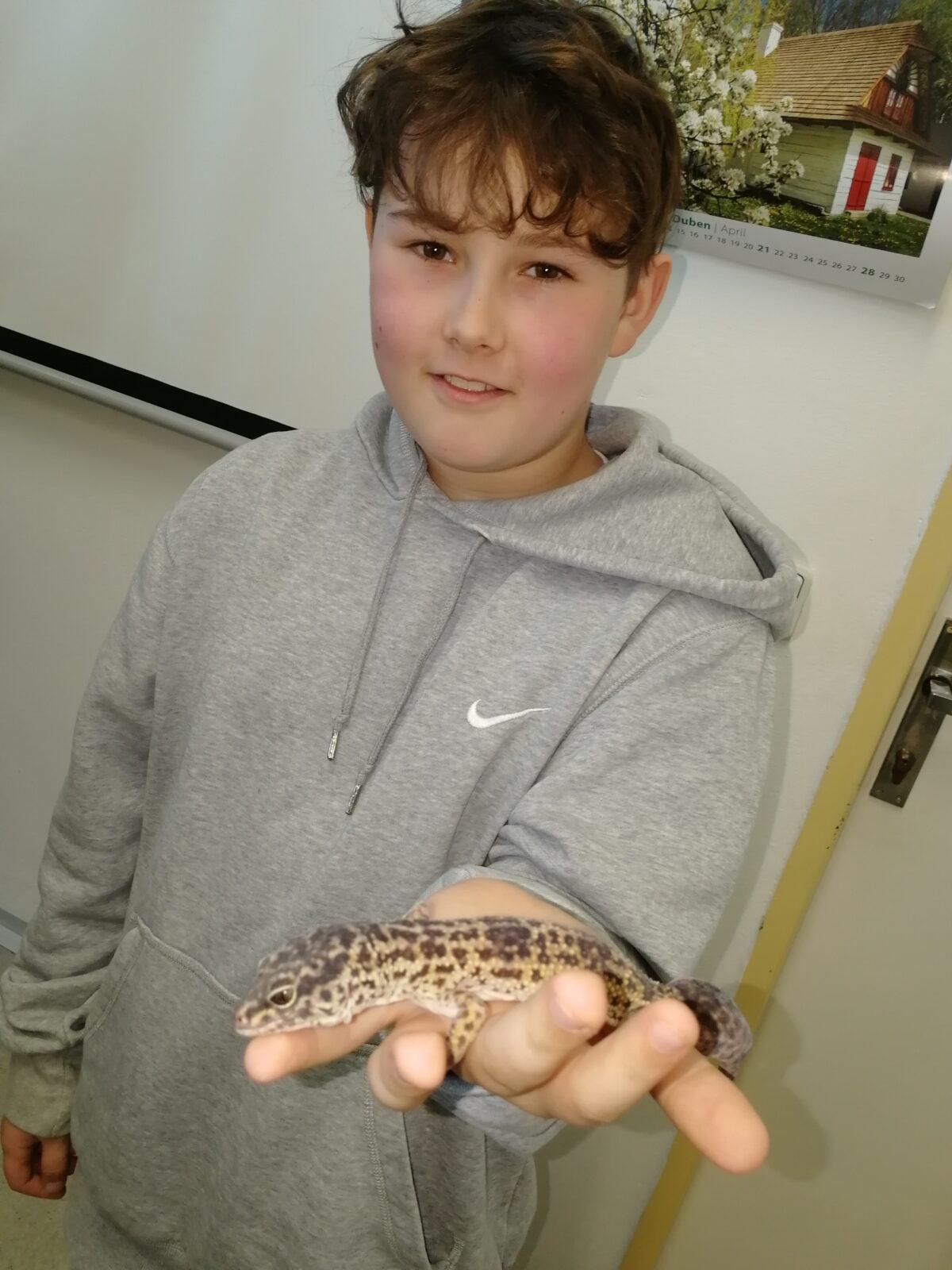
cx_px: 476
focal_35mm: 27
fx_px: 990
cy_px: 635
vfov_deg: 65.3
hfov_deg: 51.4
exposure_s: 1/50
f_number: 2.2
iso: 100
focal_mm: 3.95
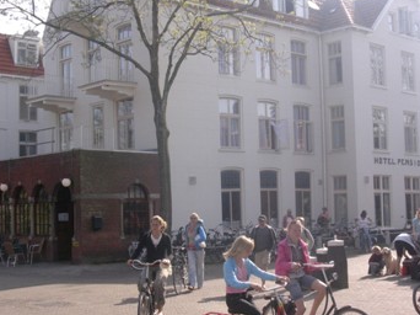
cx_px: 196
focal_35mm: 59
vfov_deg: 24.8
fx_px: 715
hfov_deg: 32.7
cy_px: 139
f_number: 2.9
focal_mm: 6.7
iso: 70
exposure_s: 1/609
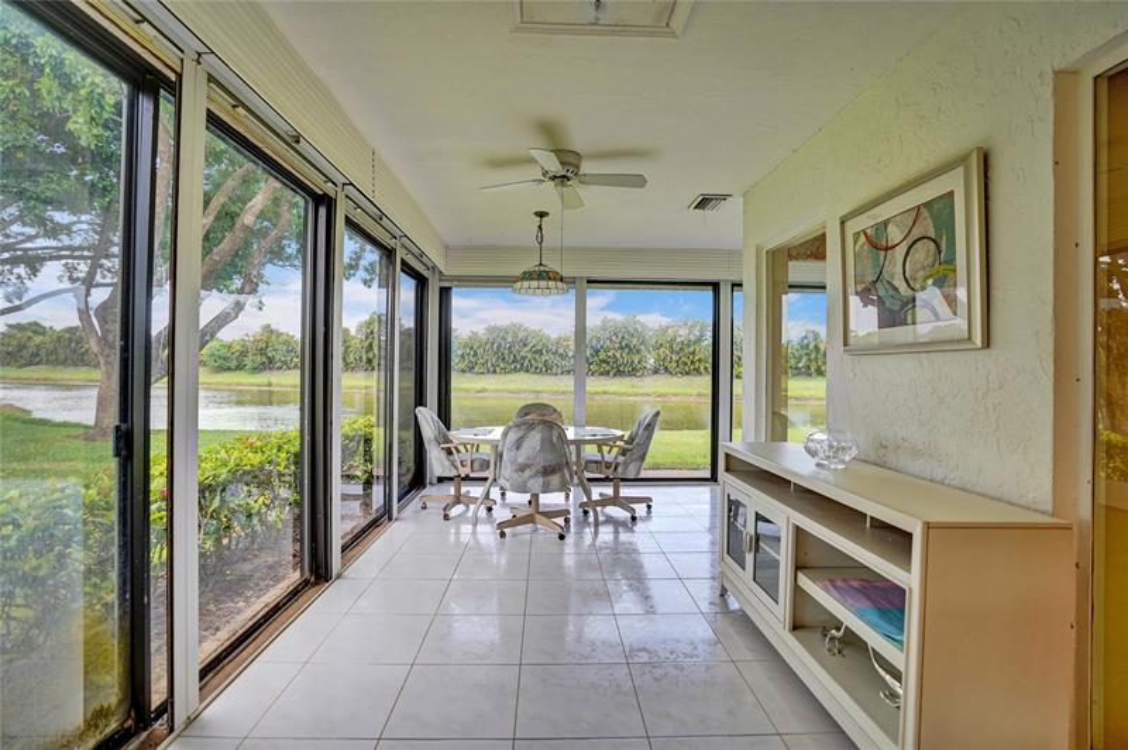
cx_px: 564
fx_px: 501
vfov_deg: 73.6
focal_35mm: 16
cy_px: 375
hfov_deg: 96.8
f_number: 2.8
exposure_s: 1/640
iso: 800
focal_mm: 16
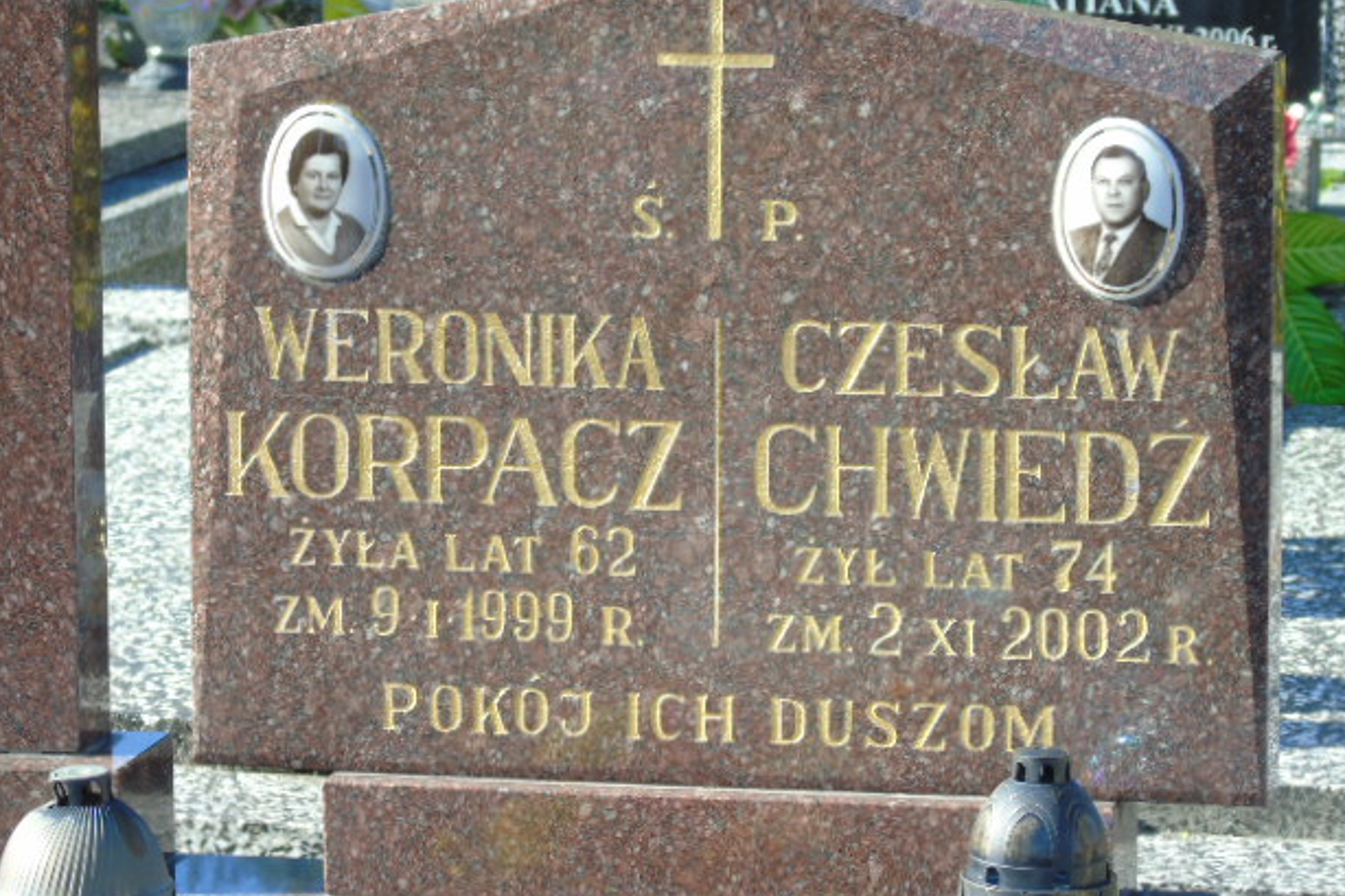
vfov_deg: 8.9
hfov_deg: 13.3
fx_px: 5752
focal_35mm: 154
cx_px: 648
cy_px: 401
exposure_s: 1/125
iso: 80
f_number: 4.7
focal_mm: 25
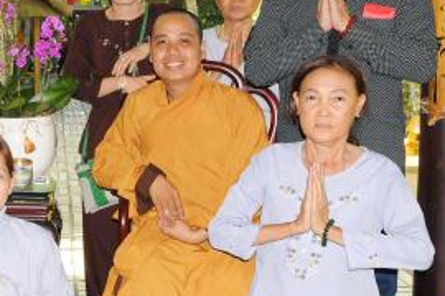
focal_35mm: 71
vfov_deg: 19.2
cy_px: 142
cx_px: 13
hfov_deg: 27.1
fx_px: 878
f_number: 6.3
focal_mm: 20
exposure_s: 1/60
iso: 400
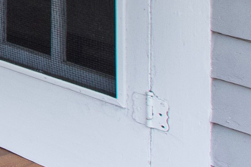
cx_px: -521
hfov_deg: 11.1
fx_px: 732
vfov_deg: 10.6
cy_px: -271
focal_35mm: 105
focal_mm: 10
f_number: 8
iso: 320
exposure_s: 1/80
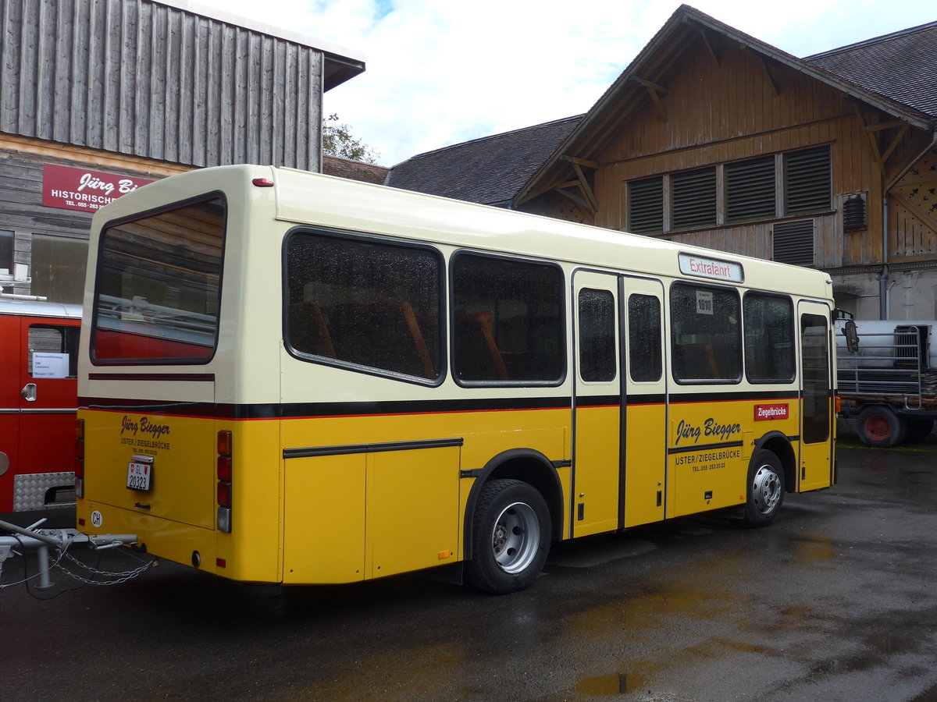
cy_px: 351
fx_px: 920
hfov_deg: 54.0
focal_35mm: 34
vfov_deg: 41.8
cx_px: 468
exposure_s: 1/500
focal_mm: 7
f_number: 2.8
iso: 80
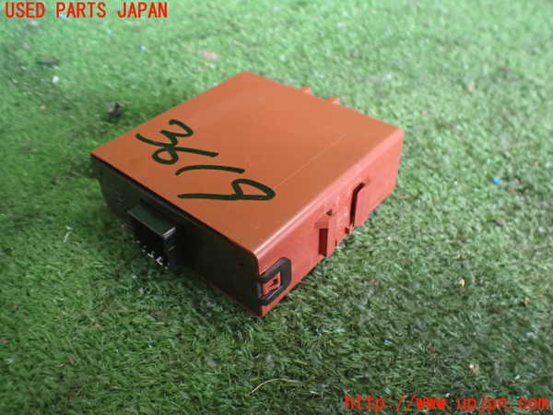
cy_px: 208
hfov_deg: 60.0
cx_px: 276
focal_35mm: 30
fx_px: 479
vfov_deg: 46.8
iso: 800
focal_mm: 5.4
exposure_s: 1/100
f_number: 2.3
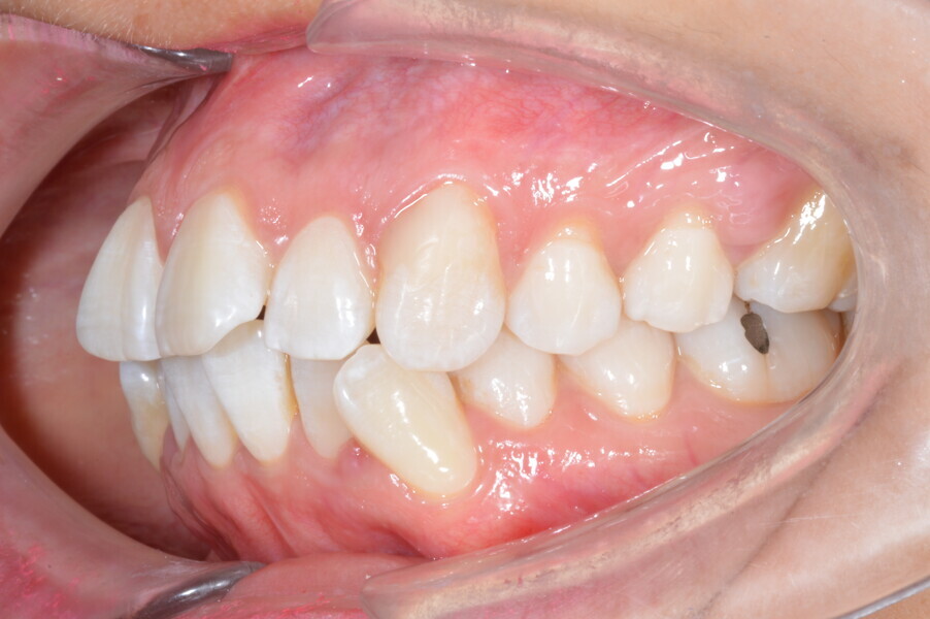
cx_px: 465
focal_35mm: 90
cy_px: 310
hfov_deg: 22.6
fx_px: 2323
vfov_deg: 15.2
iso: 100
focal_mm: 60
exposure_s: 1/100
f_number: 36
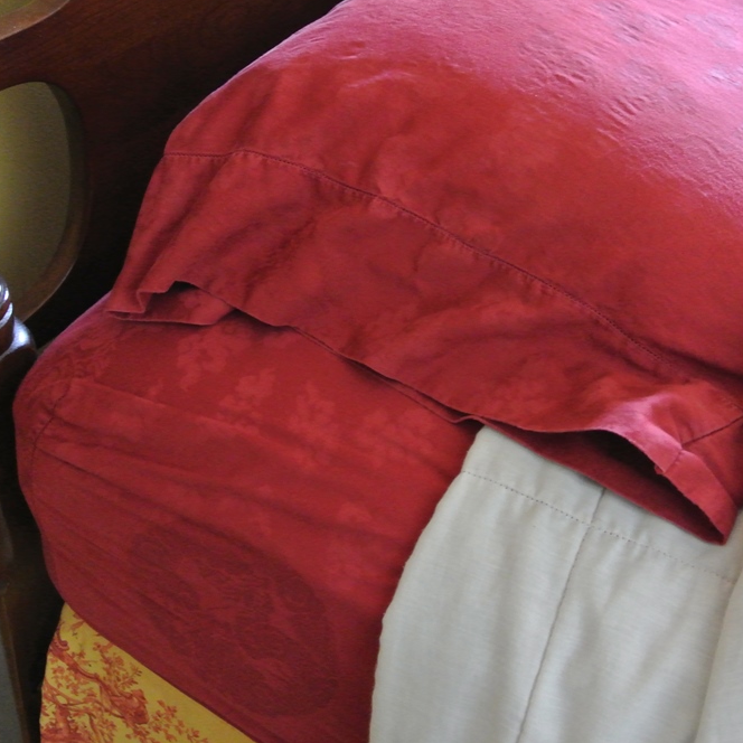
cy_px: 371
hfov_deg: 34.0
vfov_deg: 34.0
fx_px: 1214
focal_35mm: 50
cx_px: 426
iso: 2200
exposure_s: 1/30
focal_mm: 14.5
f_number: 4
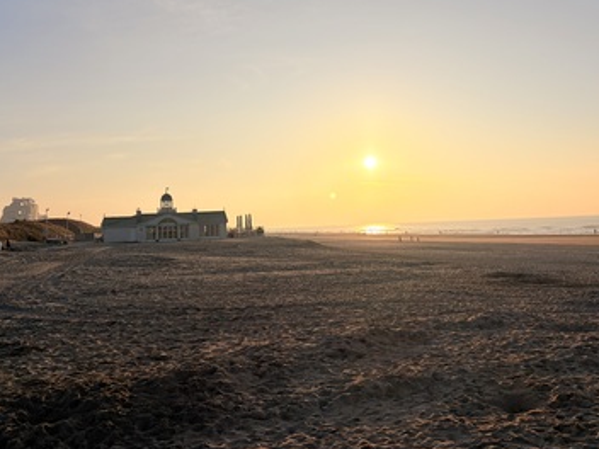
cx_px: 351
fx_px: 588
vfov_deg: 41.6
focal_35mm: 34
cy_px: 176
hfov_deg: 53.7
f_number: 1.6
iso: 50
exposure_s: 1/14493
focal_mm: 5.96
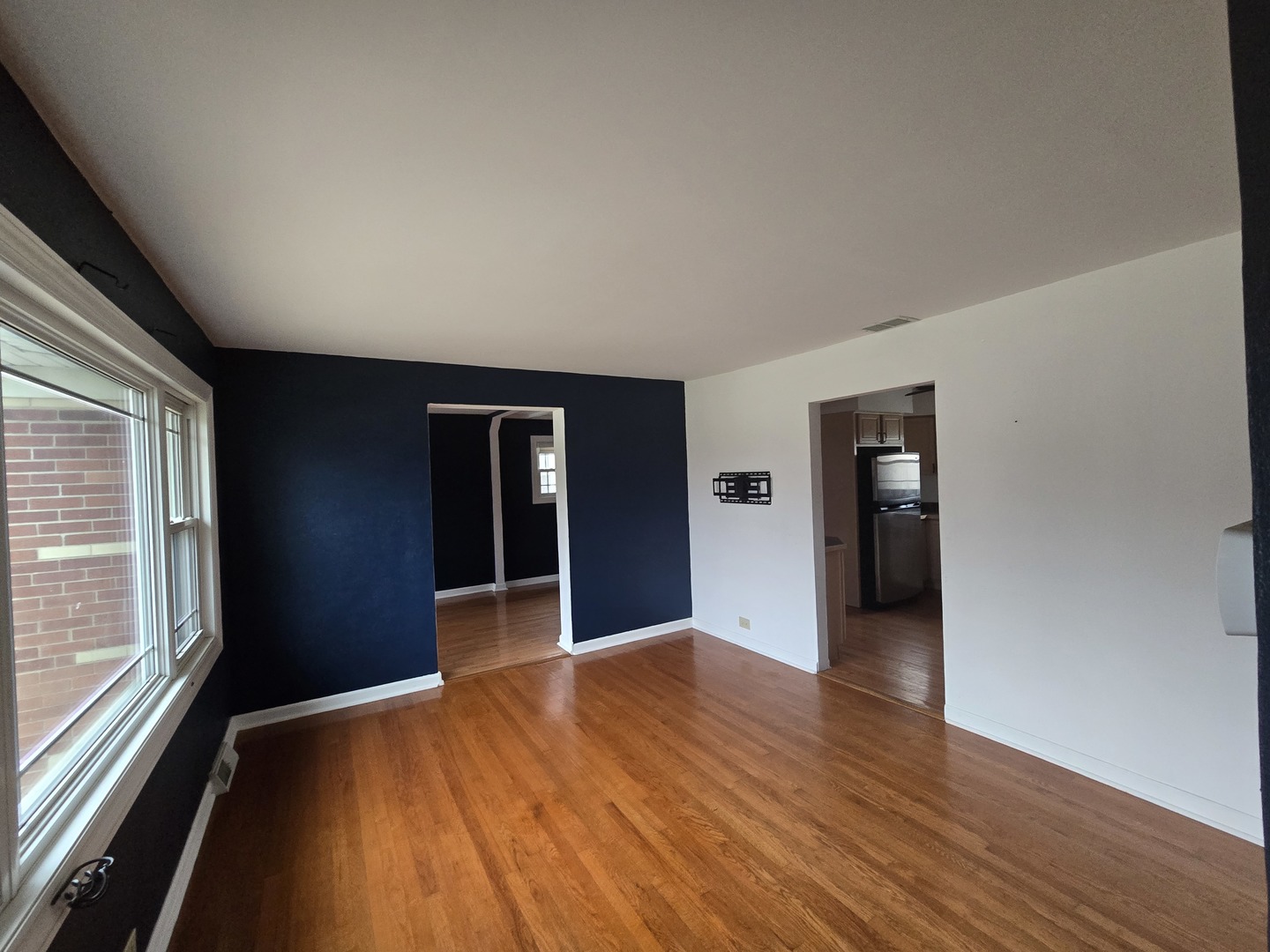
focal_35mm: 13
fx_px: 477
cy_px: 476
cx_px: 635
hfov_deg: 106.2
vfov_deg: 89.9
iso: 500
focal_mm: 2.2
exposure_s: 1/60
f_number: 2.2
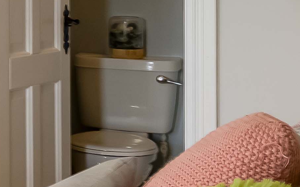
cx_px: -347
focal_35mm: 115
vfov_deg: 11.3
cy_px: 2
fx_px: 940
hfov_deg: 14.3
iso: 640
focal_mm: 17
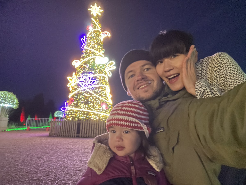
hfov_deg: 73.9
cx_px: 123
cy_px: 92
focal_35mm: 23
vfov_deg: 58.9
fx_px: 163
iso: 1250
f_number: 2.2
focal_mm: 2.71
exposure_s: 1/14
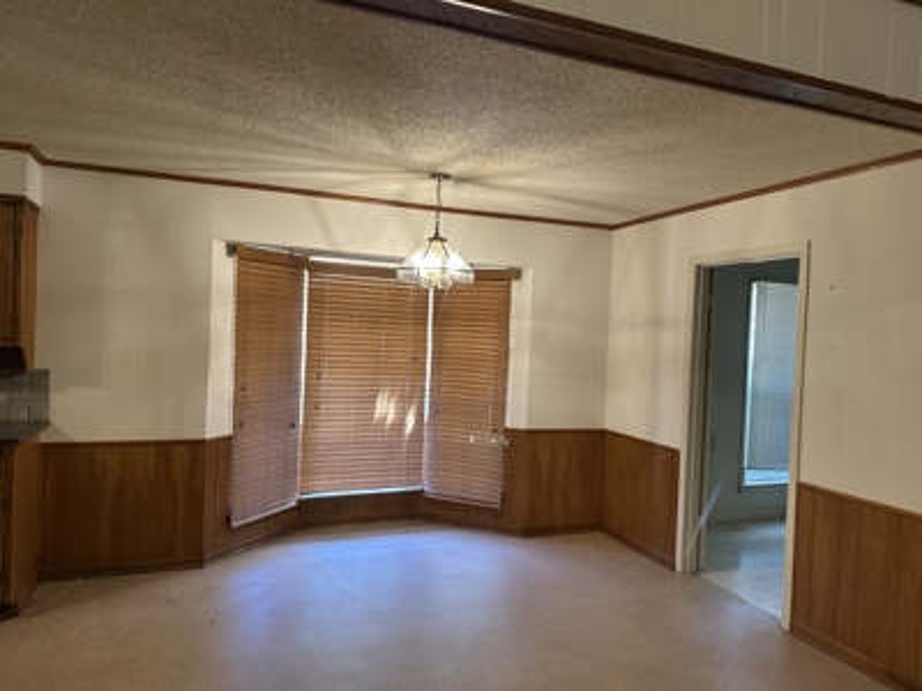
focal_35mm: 24
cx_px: 461
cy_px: 346
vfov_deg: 56.8
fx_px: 639
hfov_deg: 71.6
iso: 250
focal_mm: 6.86
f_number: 1.78
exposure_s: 1/60
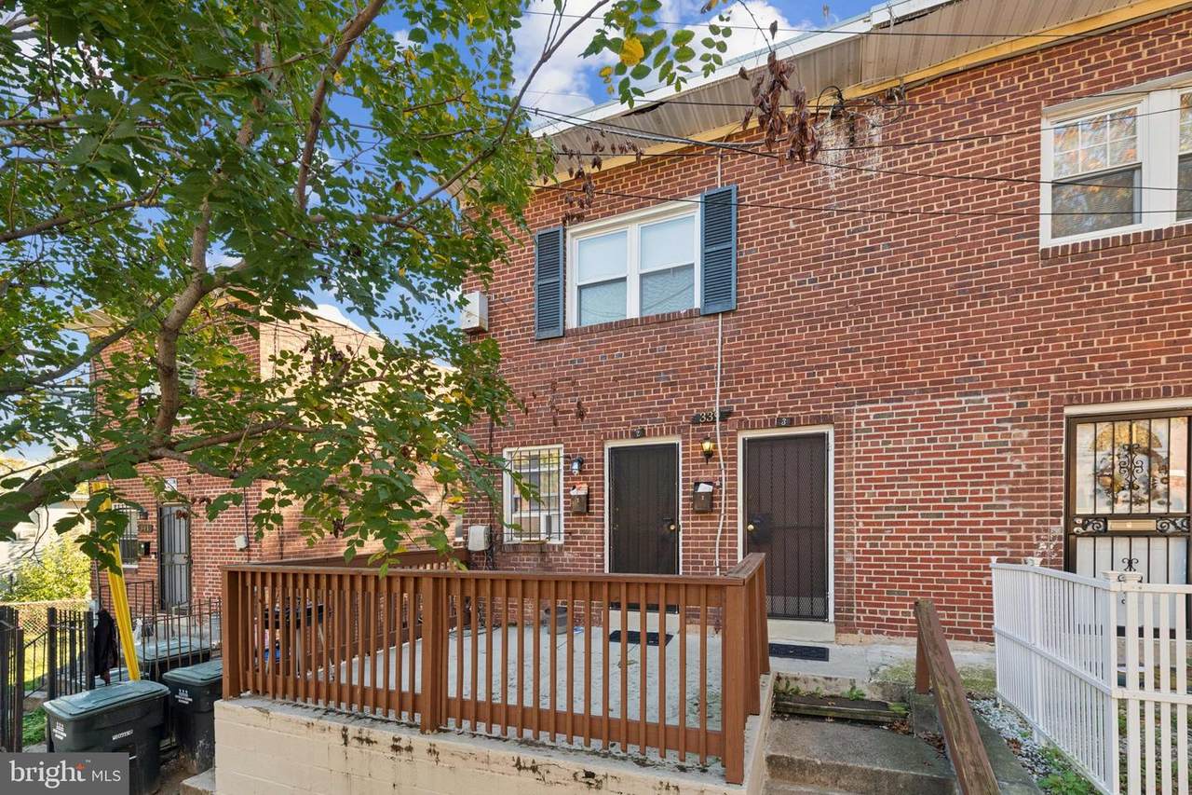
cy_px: 398
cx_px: 596
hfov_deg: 104.3
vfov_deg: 81.2
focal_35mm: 14
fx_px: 463
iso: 320
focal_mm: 14
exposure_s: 1/25
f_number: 10
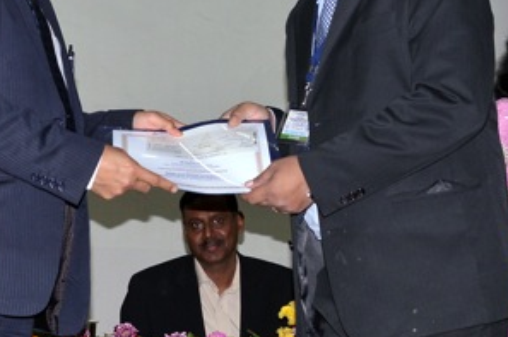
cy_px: 89
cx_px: 169
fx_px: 1367
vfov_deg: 14.0
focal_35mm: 97
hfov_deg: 21.0
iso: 400
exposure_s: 1/80
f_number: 6.3
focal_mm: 30
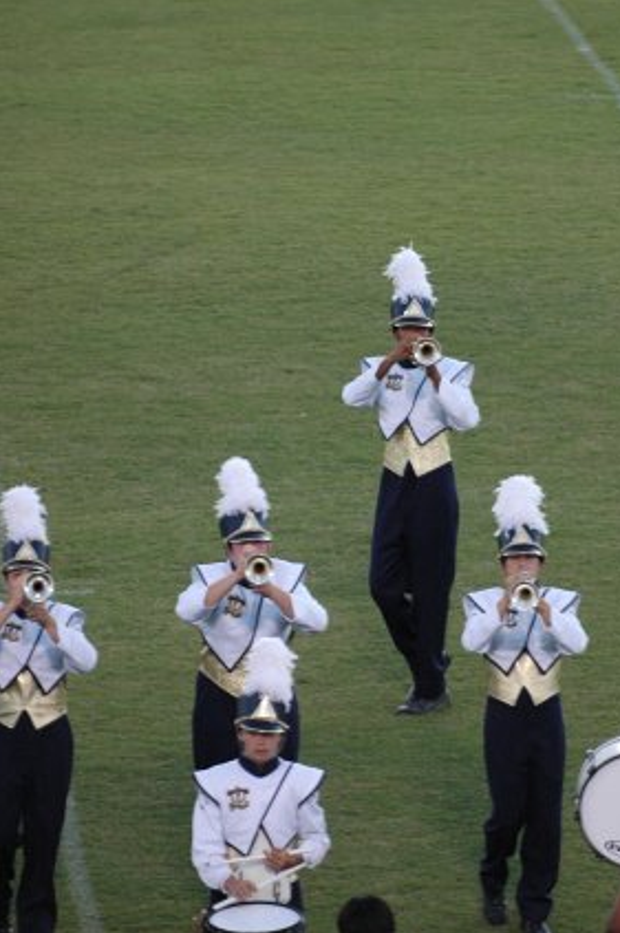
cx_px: 438
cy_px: 412
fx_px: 11031
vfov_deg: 4.8
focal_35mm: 426
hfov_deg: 3.2
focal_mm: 200
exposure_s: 1/160
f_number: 3.2
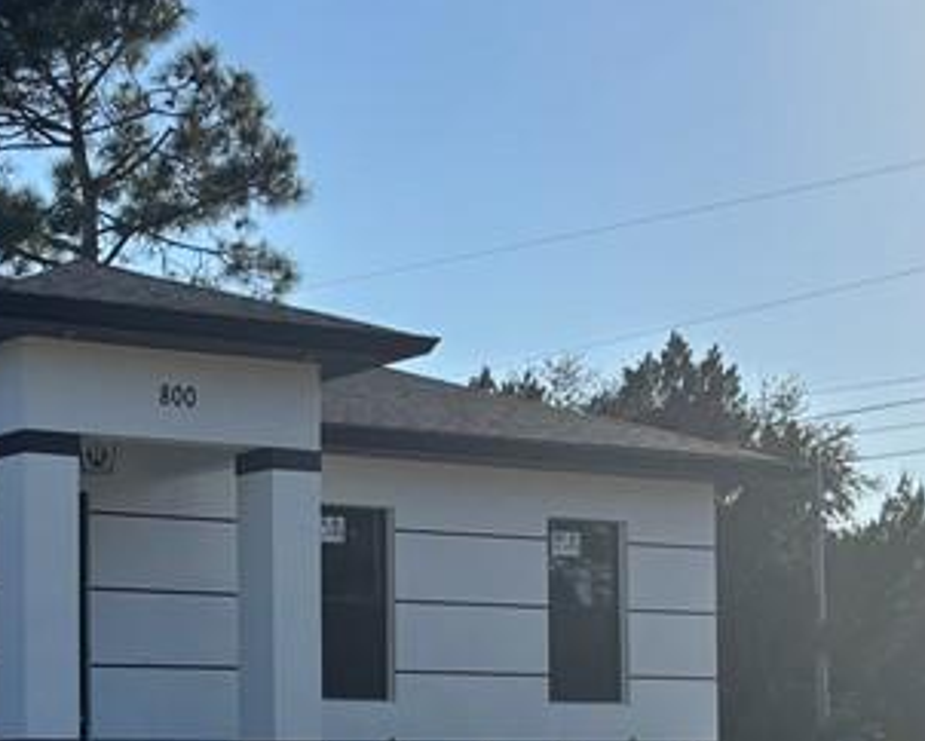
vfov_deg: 17.5
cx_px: 3
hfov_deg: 21.4
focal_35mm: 86
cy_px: 717
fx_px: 2356
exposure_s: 1/5348
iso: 50
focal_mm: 5.96
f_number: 1.6
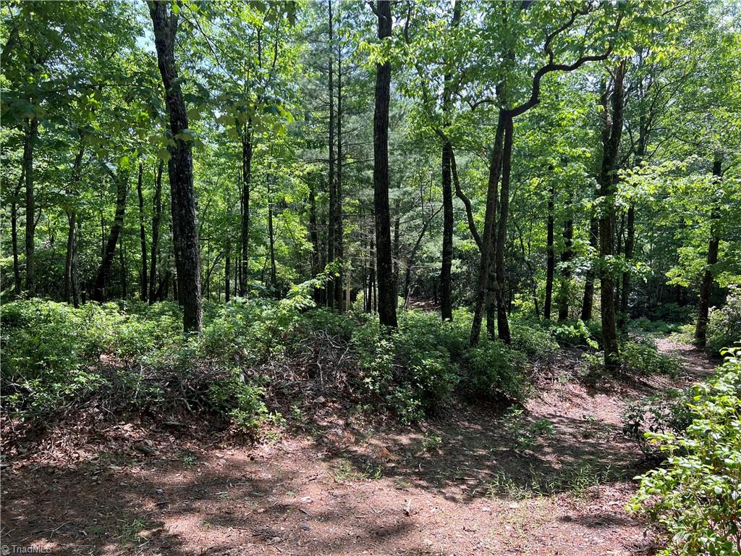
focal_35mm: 26
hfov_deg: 67.3
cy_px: 278
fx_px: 557
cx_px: 370
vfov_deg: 53.1
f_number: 1.5
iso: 50
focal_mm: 5.7
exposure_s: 1/518
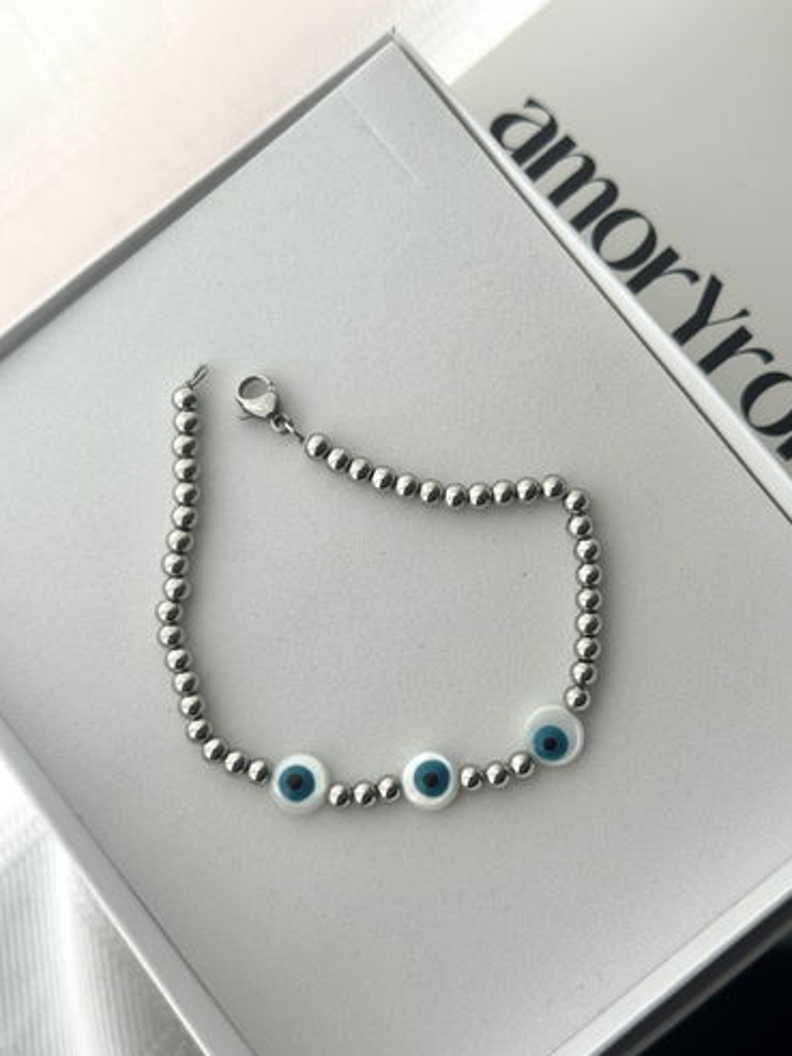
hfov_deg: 28.0
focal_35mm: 52
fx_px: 1586
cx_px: 421
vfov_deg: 36.8
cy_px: 538
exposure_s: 1/100
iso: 80
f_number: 1.78
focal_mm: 6.76
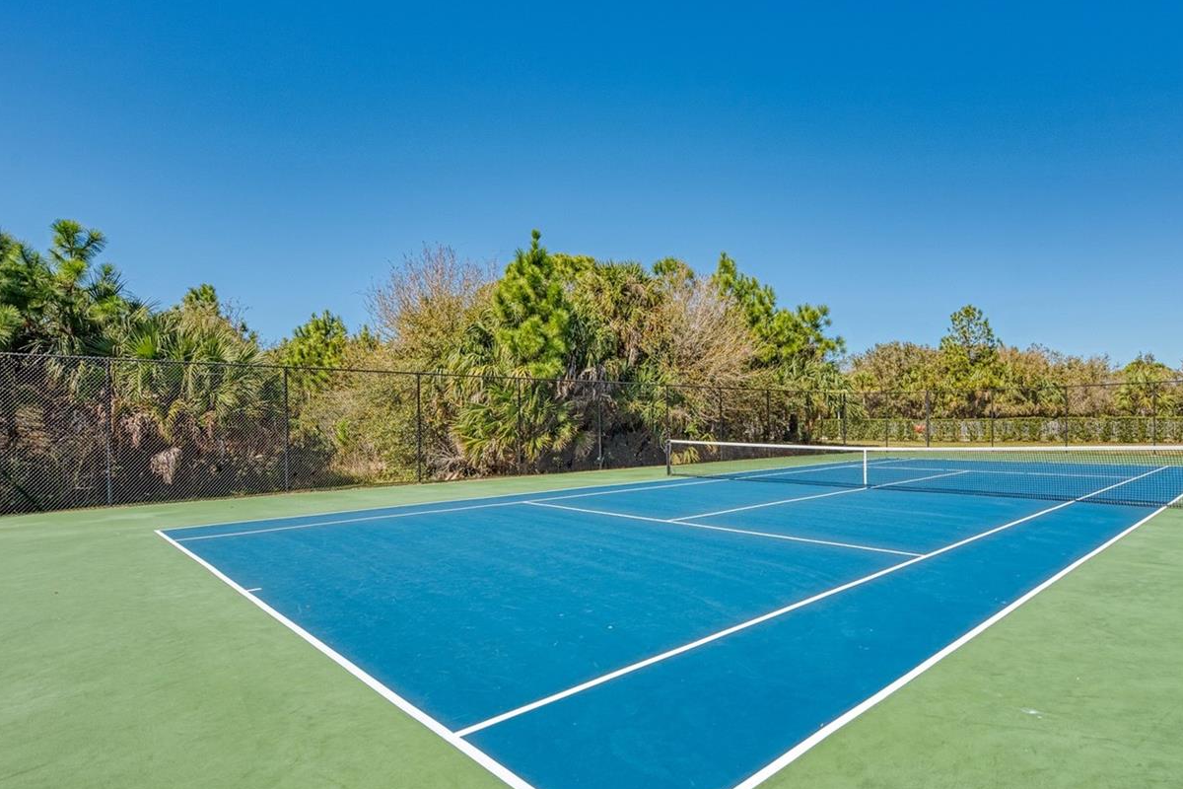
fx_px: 657
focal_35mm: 20
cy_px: 412
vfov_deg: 61.9
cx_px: 689
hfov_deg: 83.3
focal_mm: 15
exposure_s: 1/3200
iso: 400
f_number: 7.1
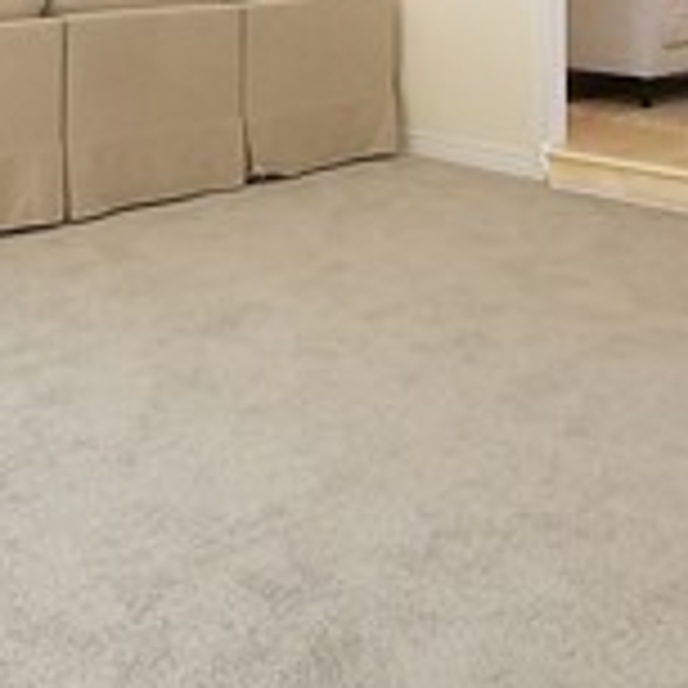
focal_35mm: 59
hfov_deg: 29.0
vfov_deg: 26.0
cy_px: -135
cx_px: 265
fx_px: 1327
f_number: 8
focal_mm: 8
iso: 2500
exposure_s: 1/160
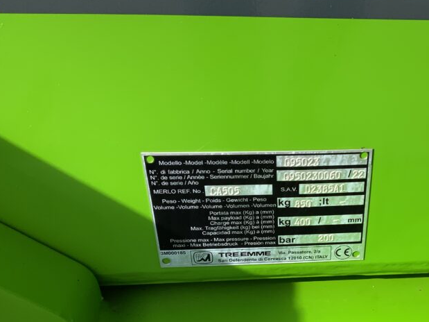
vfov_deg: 30.0
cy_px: 224
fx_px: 595
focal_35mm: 48
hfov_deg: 38.5
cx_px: 326
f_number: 1.8
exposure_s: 1/1250
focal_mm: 3
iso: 16
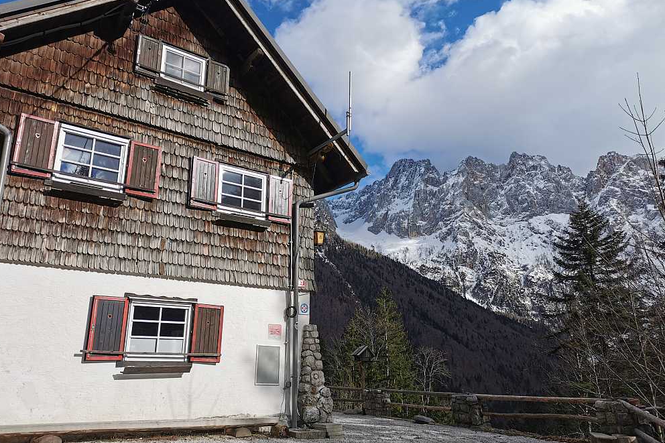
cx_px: 333
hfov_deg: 63.7
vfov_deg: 44.9
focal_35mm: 29
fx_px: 536
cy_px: 210
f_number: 1.8
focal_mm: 5.58
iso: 50
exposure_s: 1/3953
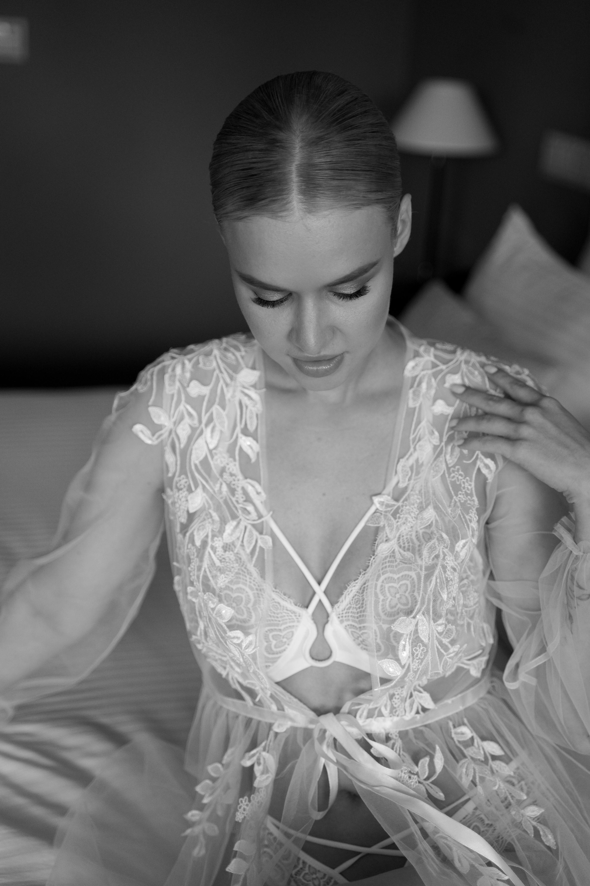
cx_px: 295
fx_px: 1450
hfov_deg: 23.0
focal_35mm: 59
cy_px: 443
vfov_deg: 33.9
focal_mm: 59
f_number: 2.8
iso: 1000
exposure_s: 1/400
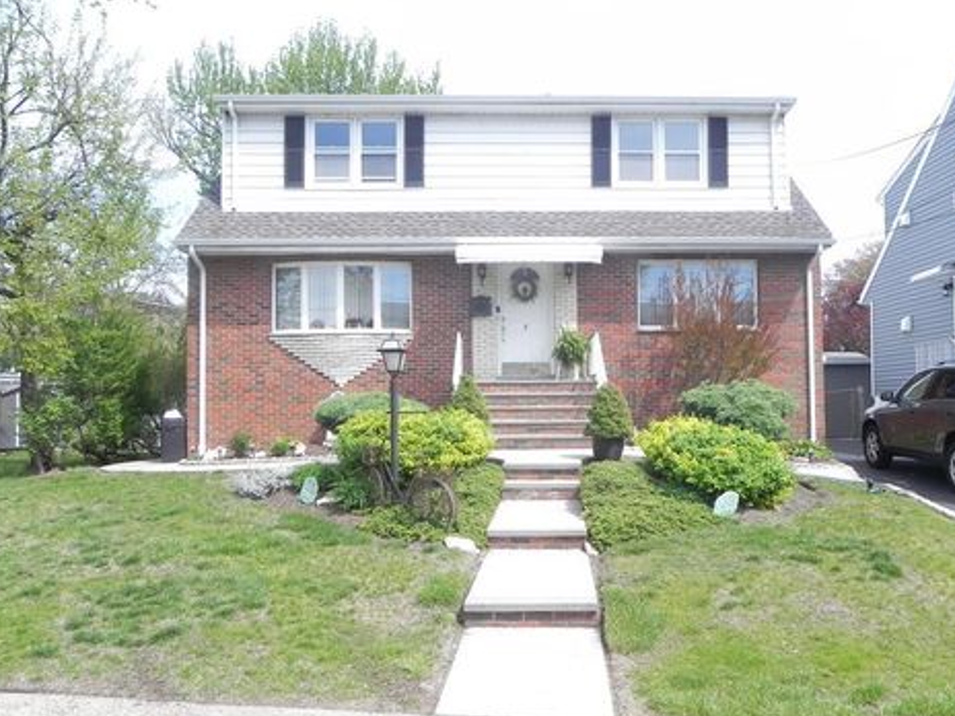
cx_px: 506
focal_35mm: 28
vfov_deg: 49.7
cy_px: 382
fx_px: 772
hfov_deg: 63.4
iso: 160
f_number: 6.3
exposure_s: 1/246
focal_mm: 4.6
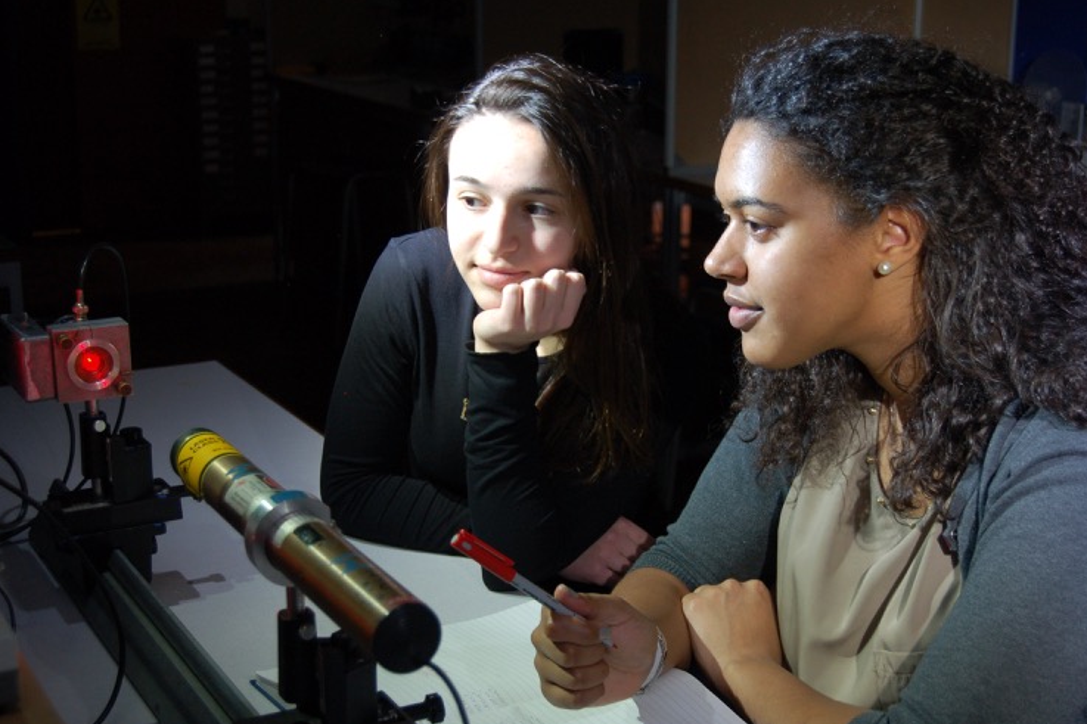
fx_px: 1751
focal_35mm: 58
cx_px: 541
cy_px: 360
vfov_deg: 23.4
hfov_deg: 34.5
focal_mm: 38
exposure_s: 1/1.3
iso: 400
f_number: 4.8
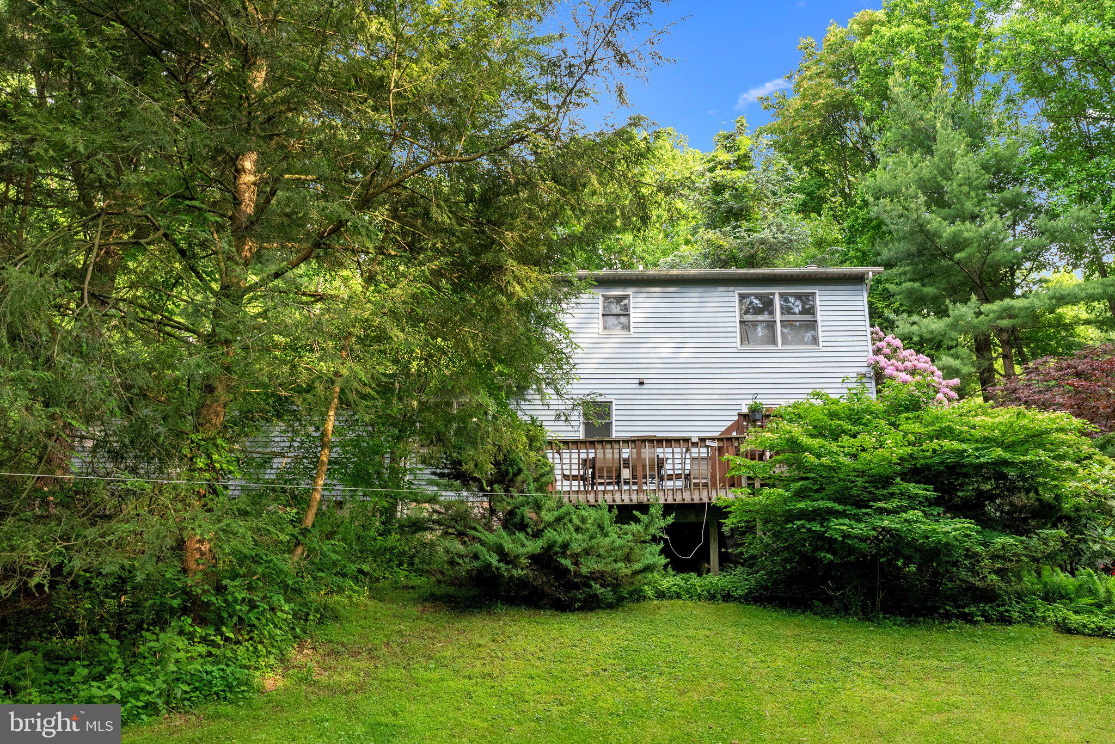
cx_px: 558
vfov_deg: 45.0
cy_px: 372
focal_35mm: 29
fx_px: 898
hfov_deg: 63.6
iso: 800
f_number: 11
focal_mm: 29
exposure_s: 1/60
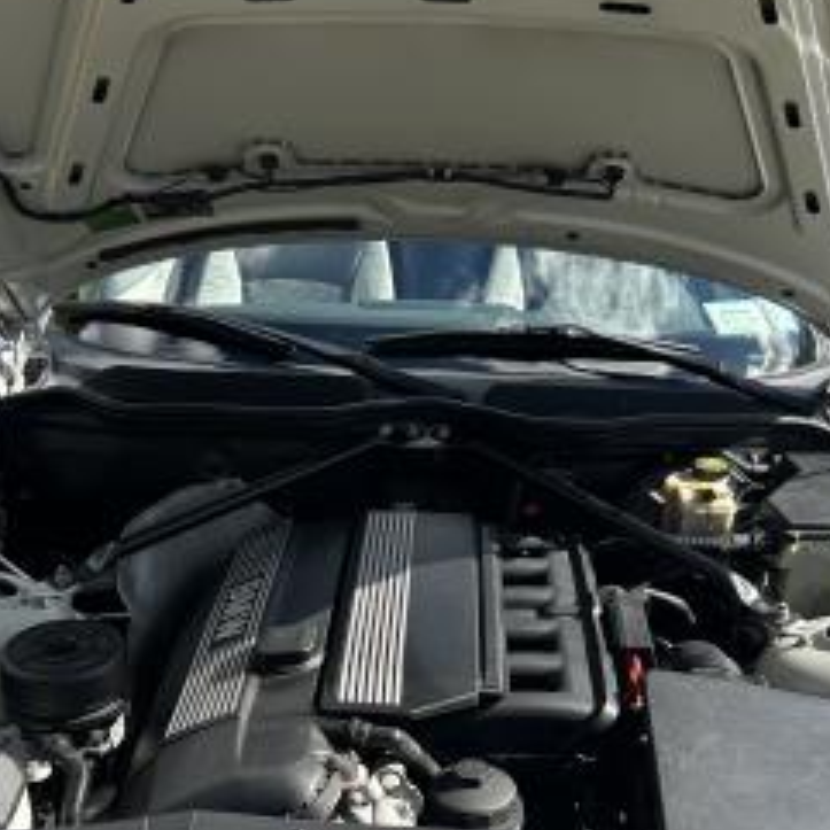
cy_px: 599
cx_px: 365
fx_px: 1302
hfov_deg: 35.3
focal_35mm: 48
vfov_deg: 34.8
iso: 50
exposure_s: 1/1079
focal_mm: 5.7
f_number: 1.5
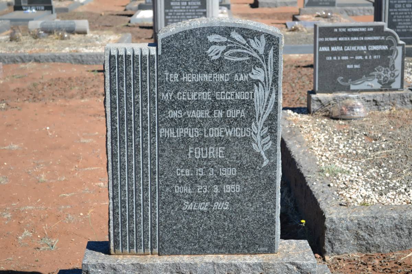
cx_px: 206
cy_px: 137
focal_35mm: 69
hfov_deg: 29.2
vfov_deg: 19.7
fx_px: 790
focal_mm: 46
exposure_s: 1/125
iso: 160
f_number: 5.6
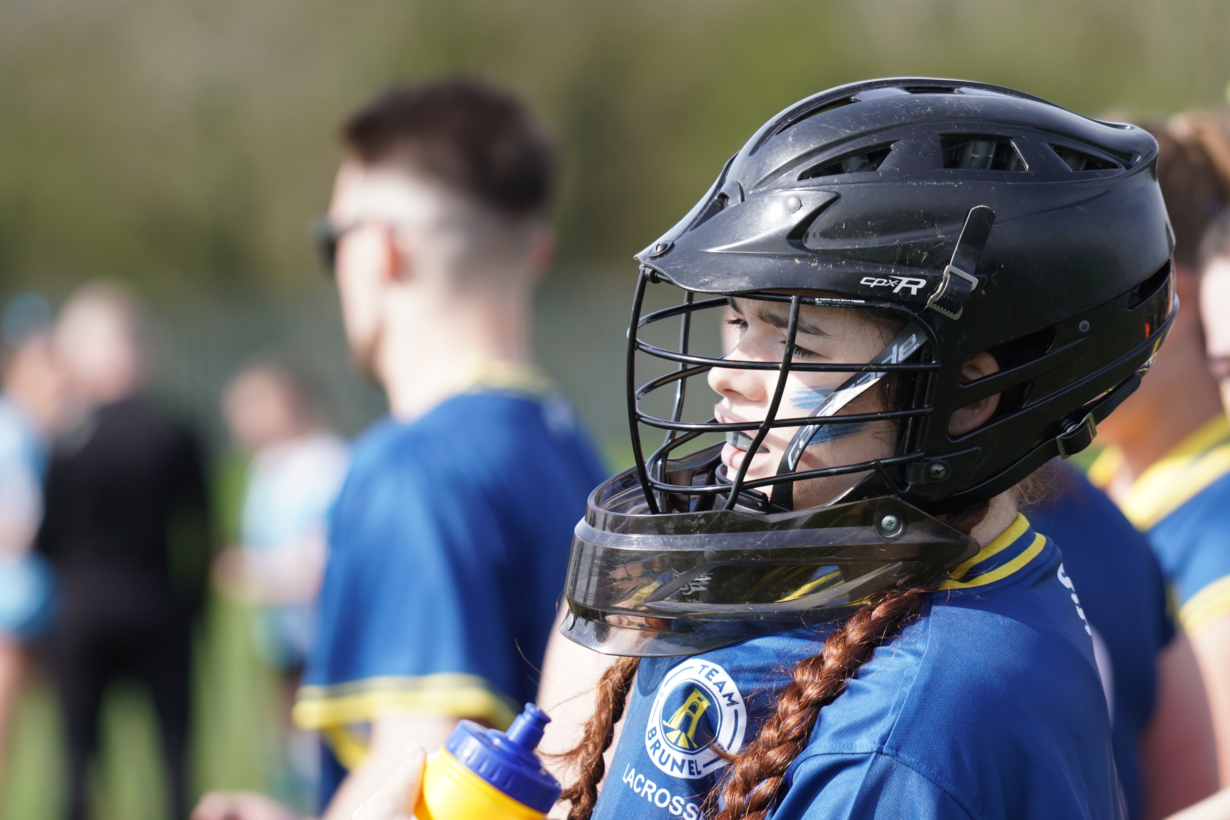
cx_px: 615
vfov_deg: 5.2
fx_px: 9071
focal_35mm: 266
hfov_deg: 7.8
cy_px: 410
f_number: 4
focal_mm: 177
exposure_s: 1/1000
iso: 250
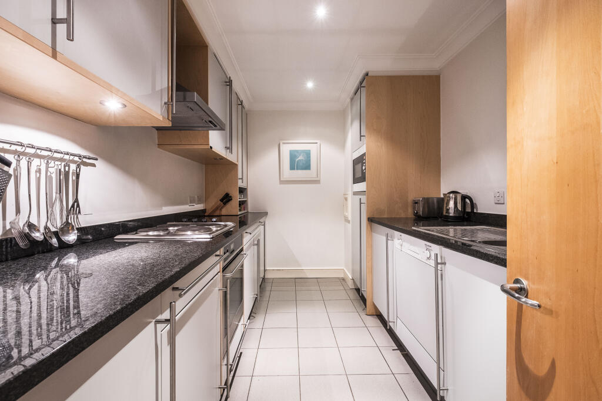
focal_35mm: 15
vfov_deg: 77.3
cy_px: 200
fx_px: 251
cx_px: 301
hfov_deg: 100.4
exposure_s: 1/7
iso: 640
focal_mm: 10
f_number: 7.1
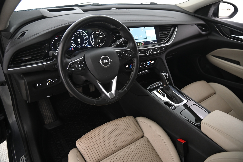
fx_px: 162
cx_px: 122
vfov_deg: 53.1
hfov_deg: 73.8
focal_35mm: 24
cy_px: 81
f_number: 4
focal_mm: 24
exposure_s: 1/15
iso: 2000
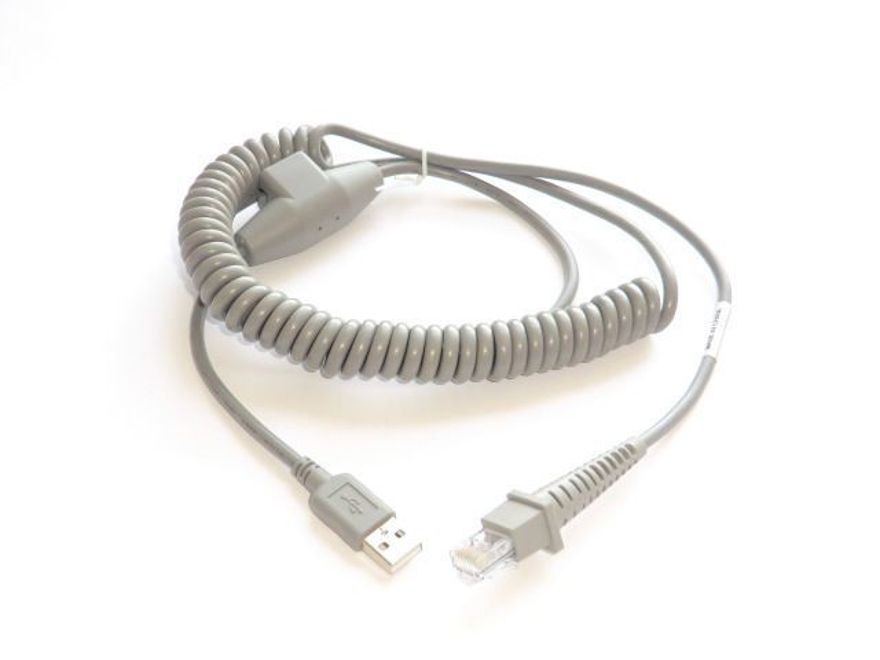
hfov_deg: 40.4
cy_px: 330
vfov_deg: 30.9
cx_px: 440
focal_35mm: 47
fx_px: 1195
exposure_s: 1/60
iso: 320
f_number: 4
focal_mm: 8.4
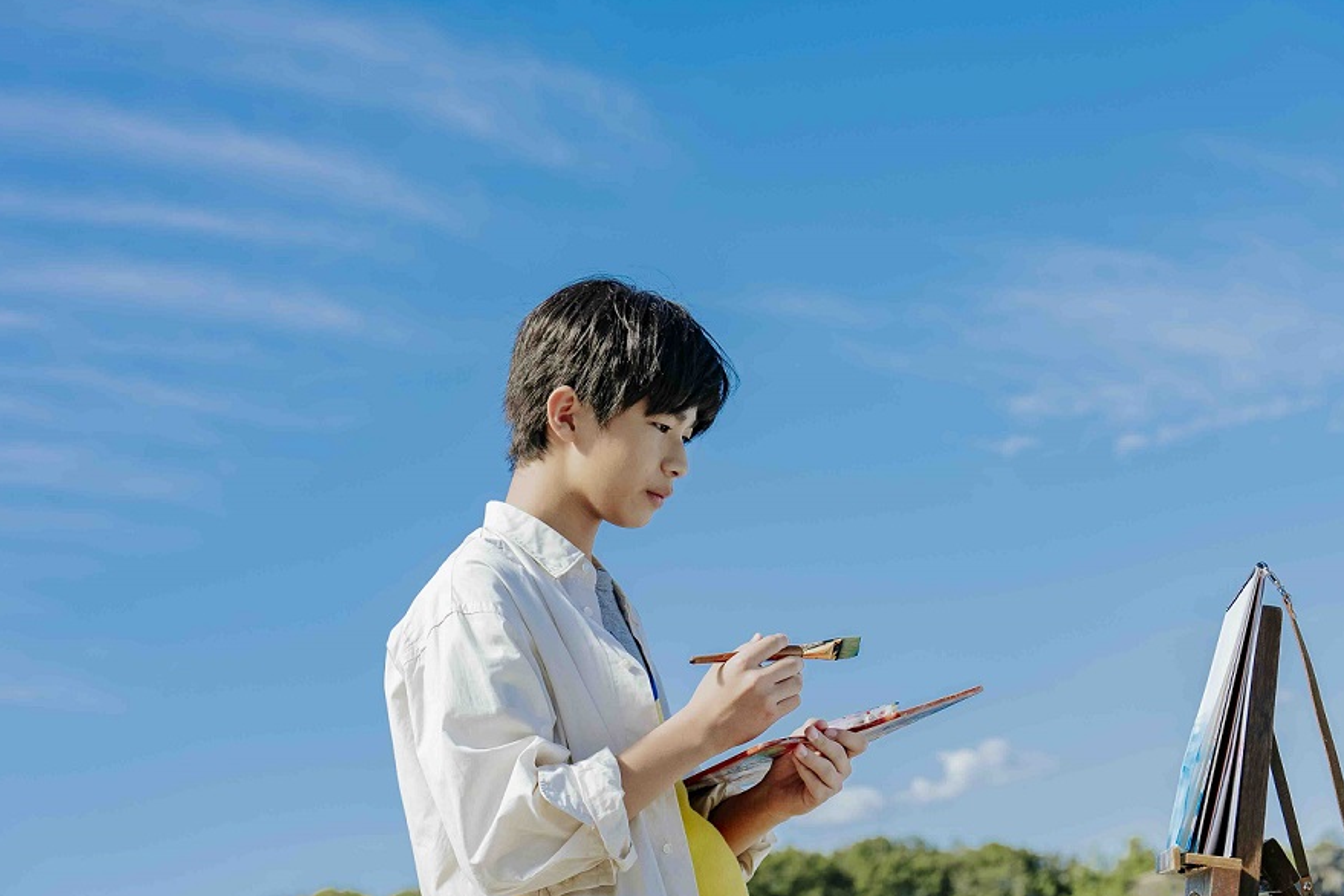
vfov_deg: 19.2
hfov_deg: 28.5
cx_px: 677
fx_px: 2650
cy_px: 444
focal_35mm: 71
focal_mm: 70
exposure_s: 1/1250
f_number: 6.3
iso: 250
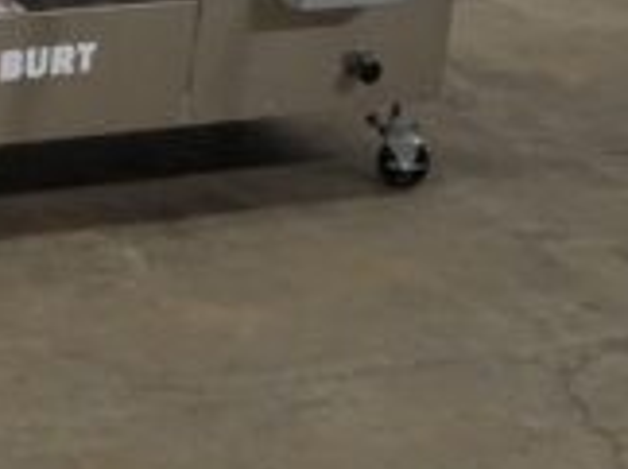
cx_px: -291
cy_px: -211
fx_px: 3134
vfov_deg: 8.4
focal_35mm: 173
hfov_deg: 11.0
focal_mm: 8.94
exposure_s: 1/60
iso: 250
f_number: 4.5
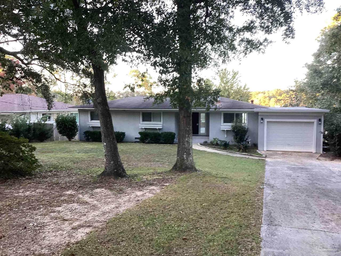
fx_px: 305
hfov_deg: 58.4
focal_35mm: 31
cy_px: 128
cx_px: 170
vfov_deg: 45.4
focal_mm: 3.3
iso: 64
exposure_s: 1/60
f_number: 2.4
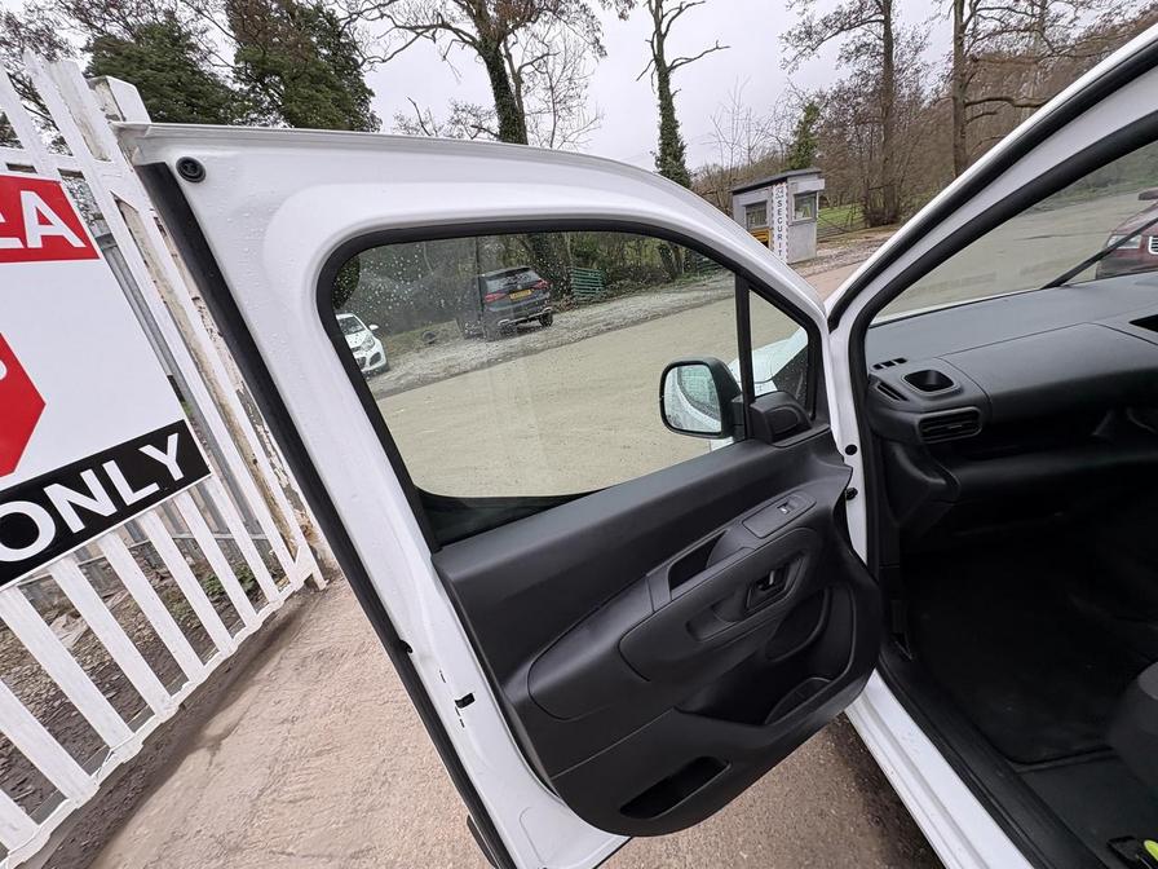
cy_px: 434
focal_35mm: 14
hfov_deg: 102.1
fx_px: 468
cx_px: 579
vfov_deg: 85.7
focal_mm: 2.22
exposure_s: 1/134
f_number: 2.2
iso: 40
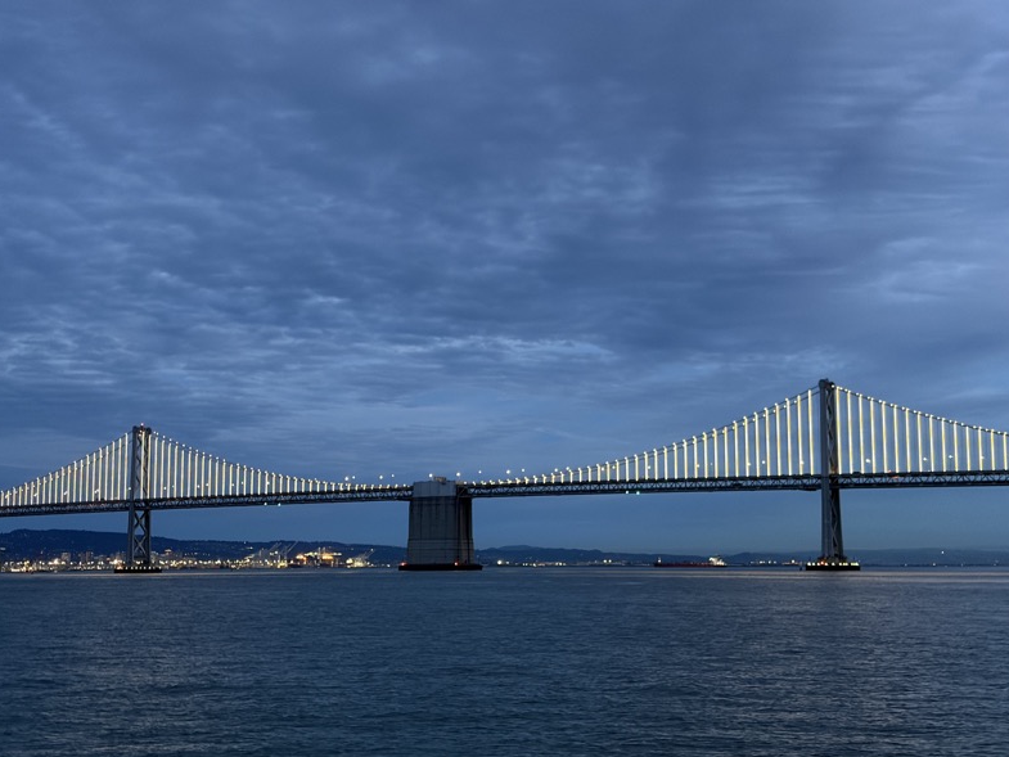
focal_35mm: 53
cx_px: 497
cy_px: 375
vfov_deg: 27.5
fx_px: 1545
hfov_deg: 36.2
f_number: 1.6
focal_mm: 5.96
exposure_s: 1/30
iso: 320
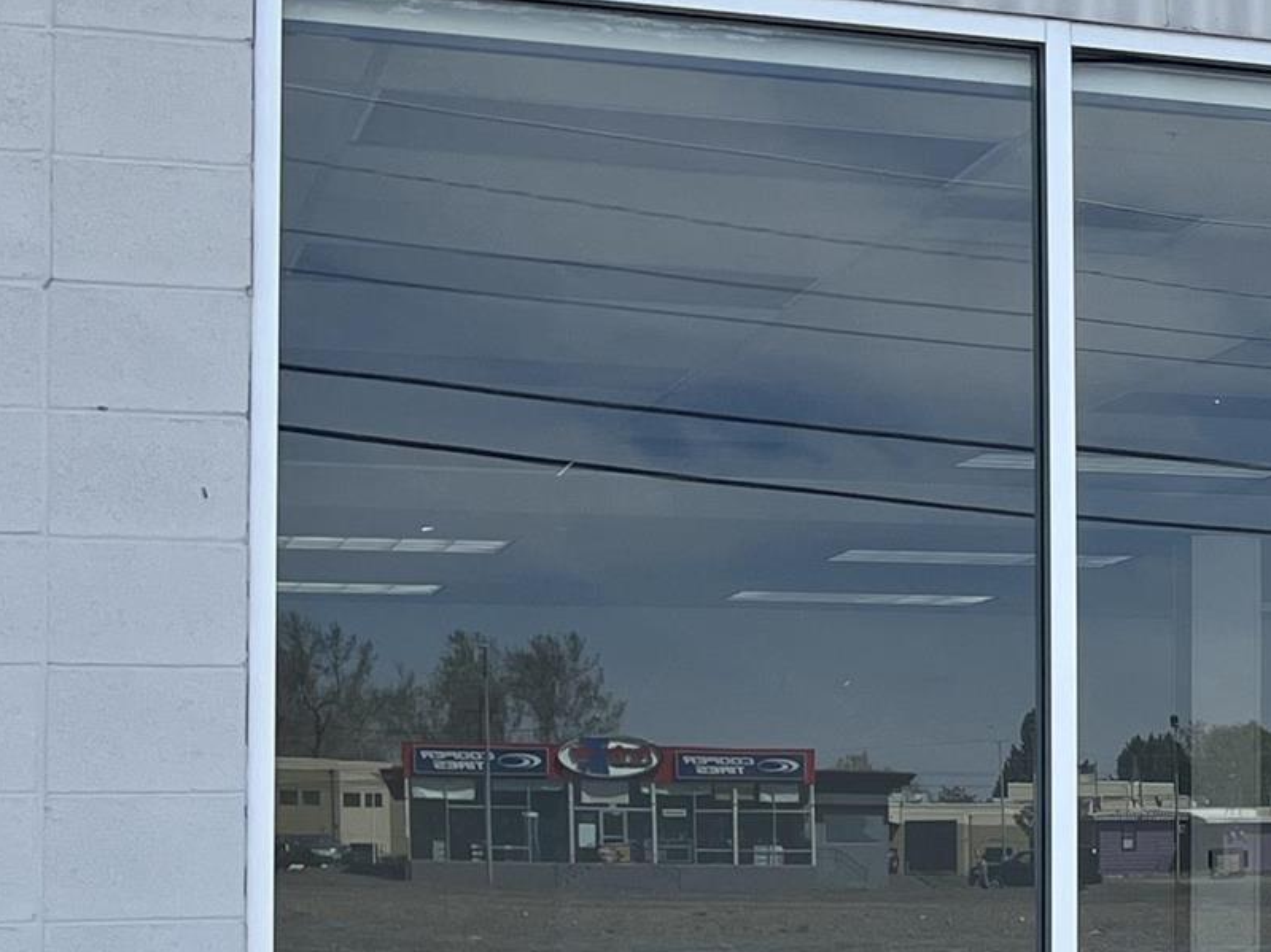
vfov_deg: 14.8
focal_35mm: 100
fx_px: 3671
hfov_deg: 17.4
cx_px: 1979
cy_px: 647
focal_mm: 5.7
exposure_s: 1/2695
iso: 50
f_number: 1.5
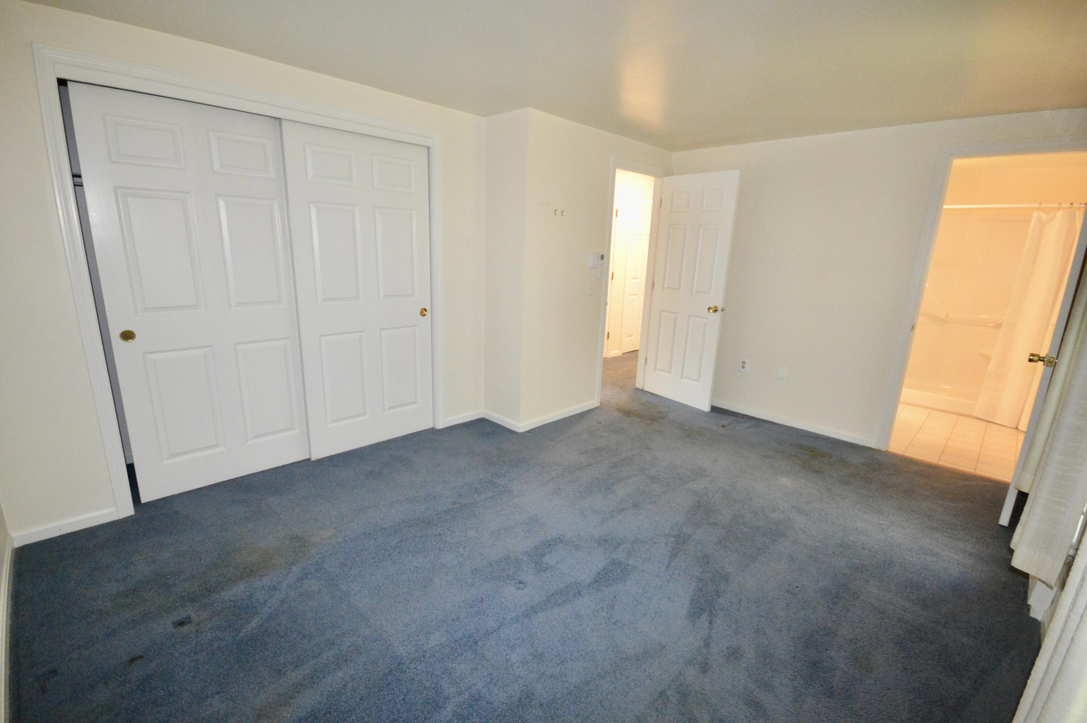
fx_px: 452
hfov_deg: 100.4
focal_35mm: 15
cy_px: 362
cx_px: 544
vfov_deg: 77.2
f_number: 4
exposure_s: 1/60
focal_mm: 10
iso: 3200
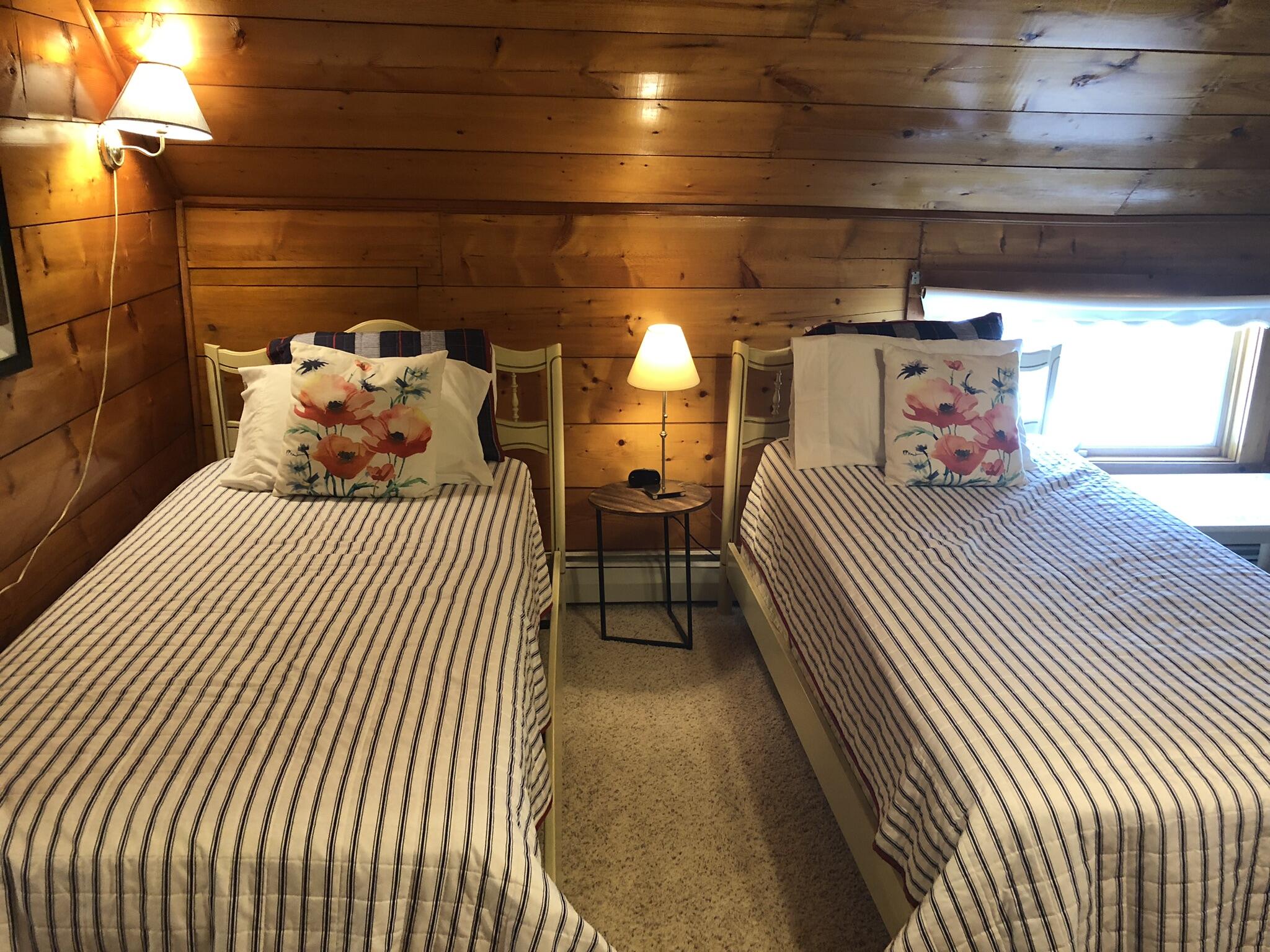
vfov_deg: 49.7
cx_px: 635
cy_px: 476
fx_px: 1027
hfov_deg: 63.4
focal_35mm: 28
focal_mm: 3.99
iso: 50
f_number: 1.8
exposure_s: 1/15
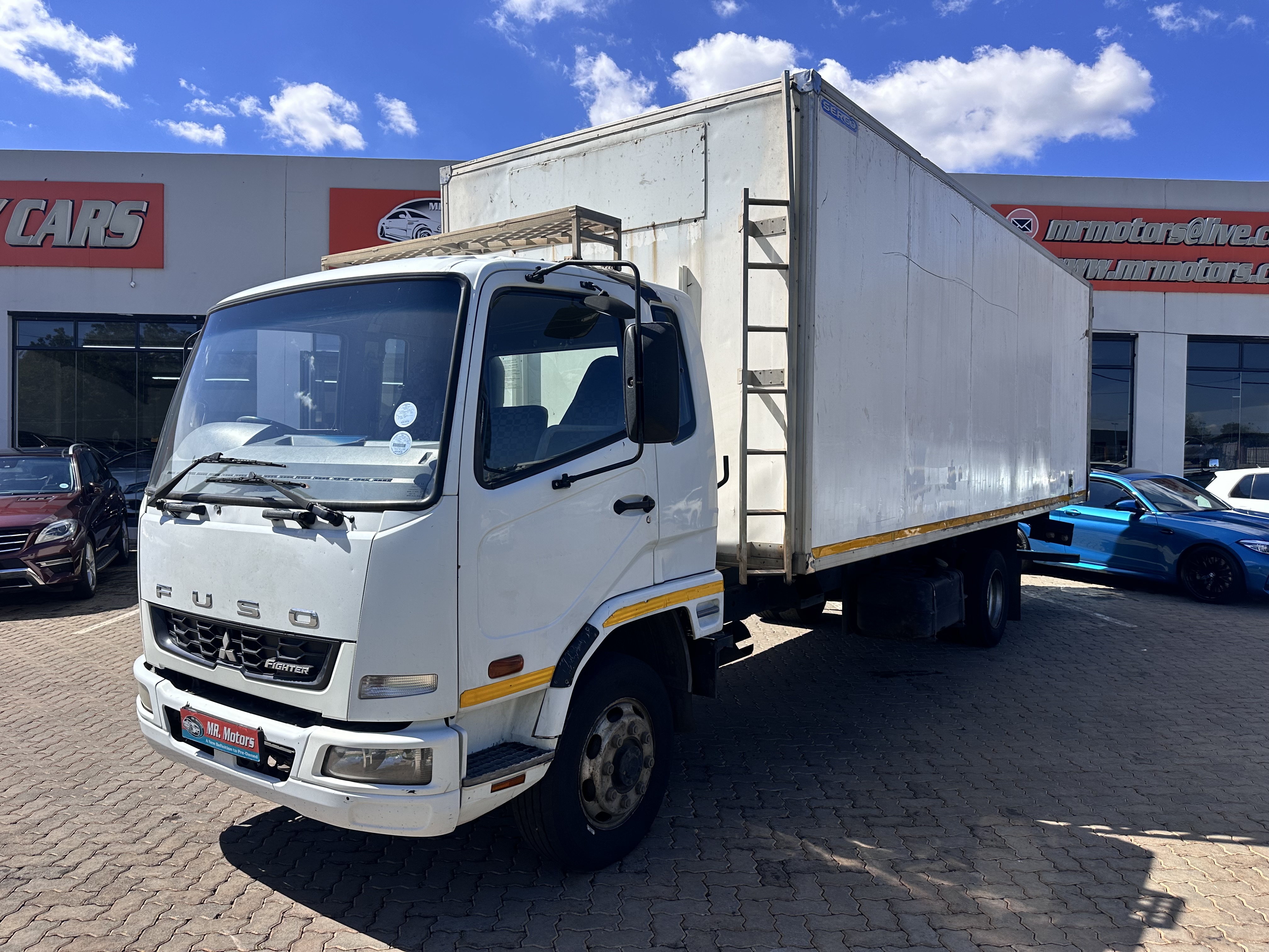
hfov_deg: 71.6
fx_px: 880
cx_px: 634
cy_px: 476
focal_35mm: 24
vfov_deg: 56.8
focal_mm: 6.86
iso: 80
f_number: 1.78
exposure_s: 1/4016
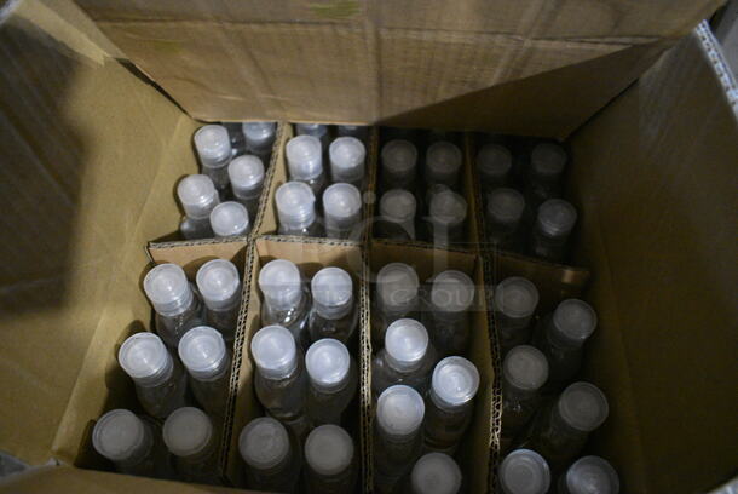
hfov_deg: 67.3
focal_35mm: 27
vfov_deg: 48.0
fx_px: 554
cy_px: 247
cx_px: 369
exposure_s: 1/125
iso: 5600
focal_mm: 18
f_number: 3.5
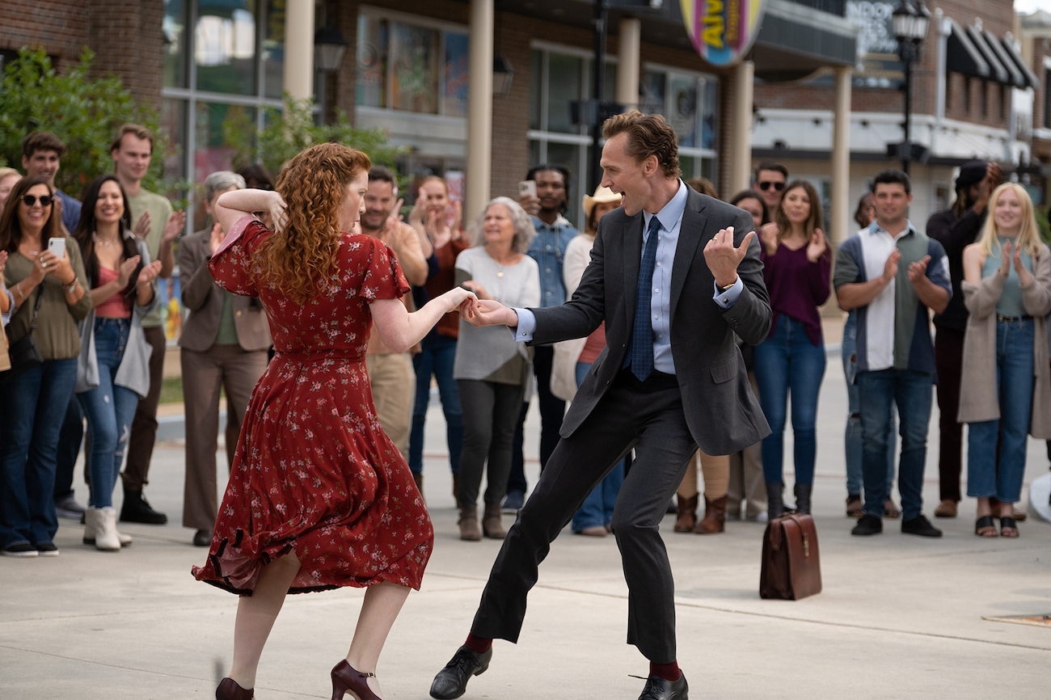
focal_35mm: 126
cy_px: 350
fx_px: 3677
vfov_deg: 10.9
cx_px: 526
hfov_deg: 16.3
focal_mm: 83.8
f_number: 2.8
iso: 400
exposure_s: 1/2000
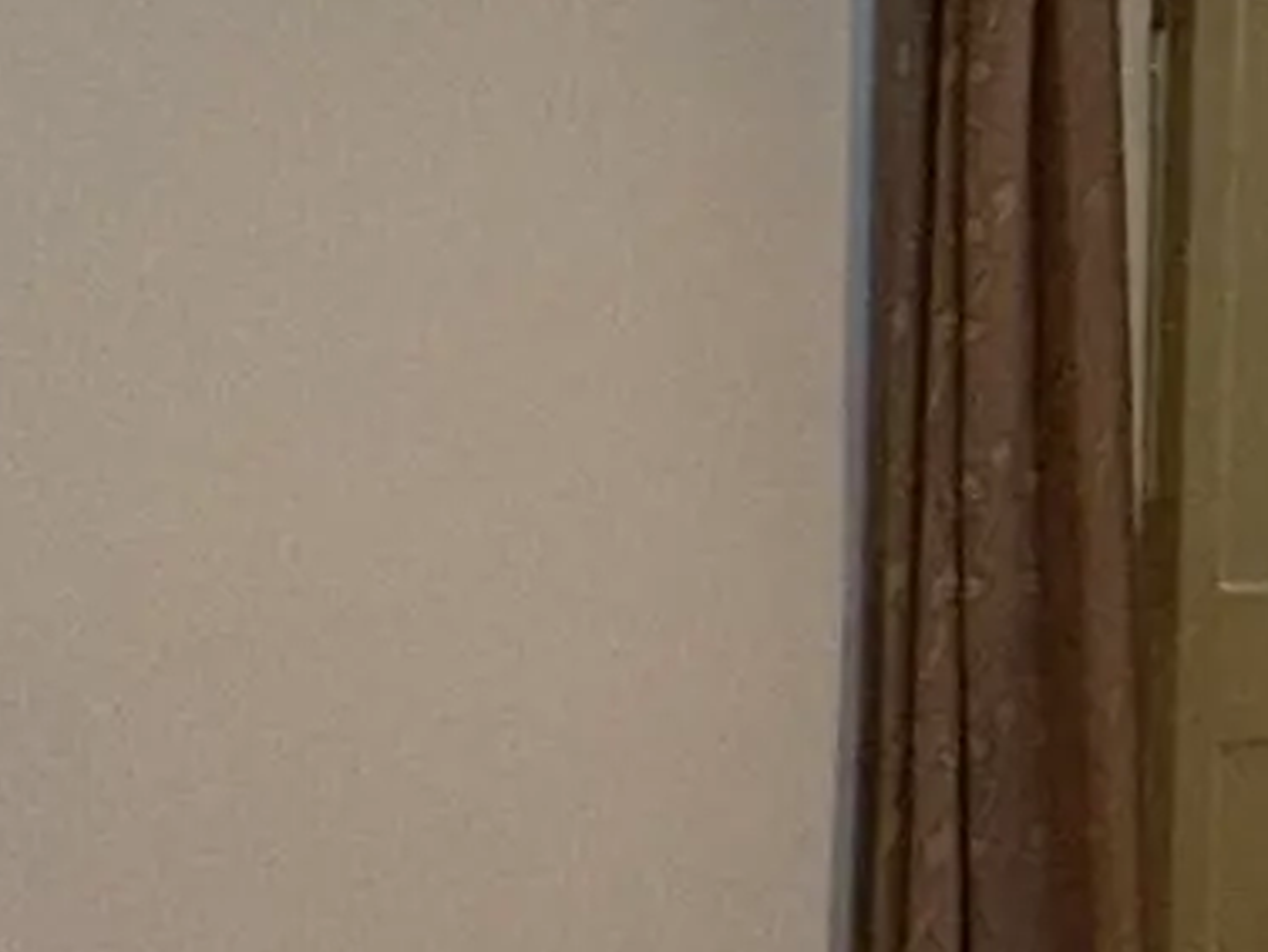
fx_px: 3481
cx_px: 3501
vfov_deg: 15.6
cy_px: 414
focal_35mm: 95
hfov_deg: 12.5
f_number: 2.2
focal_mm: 2.22
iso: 320
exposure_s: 1/51
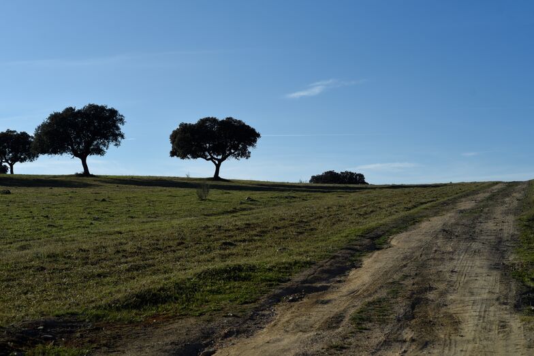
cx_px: 267
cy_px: 178
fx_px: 742
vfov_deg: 27.0
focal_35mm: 50
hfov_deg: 39.6
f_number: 8
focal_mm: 50
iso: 100
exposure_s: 1/1000
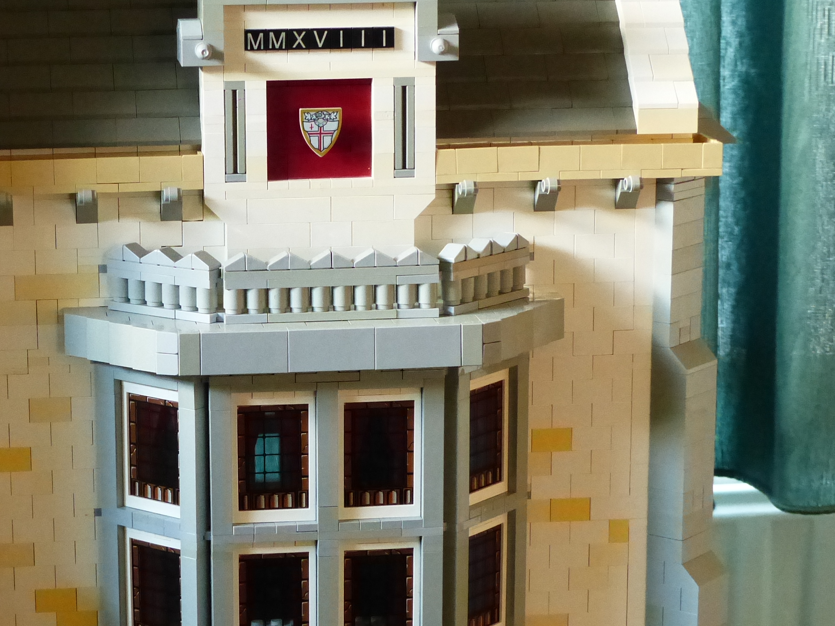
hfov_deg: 18.7
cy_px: 328
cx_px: 260
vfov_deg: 14.1
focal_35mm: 105
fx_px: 2533
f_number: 2.8
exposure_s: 1/20
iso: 800
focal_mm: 11.4
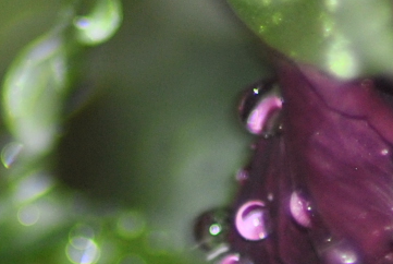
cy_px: -203
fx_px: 26363
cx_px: 331
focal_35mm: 2411
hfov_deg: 0.9
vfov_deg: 0.6
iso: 200
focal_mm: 300
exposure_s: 1/60
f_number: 5.6
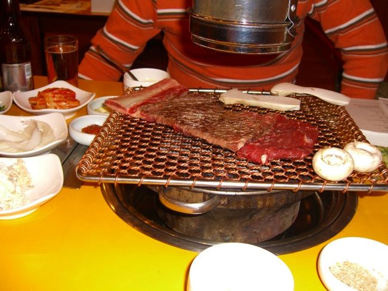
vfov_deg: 37.7
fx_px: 426
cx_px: 194
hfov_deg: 49.0
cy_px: 146
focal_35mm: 38
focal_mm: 7.9
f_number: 2.8
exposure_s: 1/60
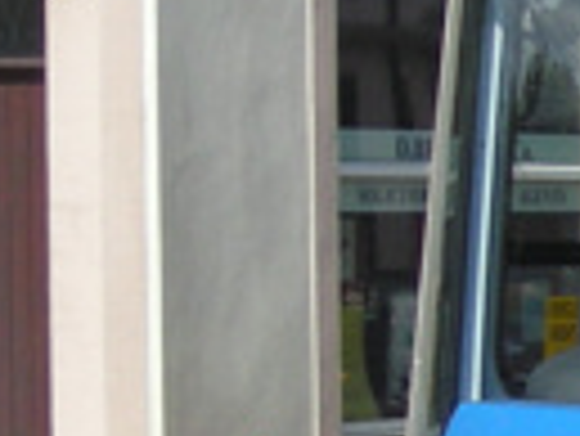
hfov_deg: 6.8
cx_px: 1466
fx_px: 4562
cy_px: 175
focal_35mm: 272
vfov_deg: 5.5
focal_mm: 7.1
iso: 50
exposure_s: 1/661
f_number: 3.1
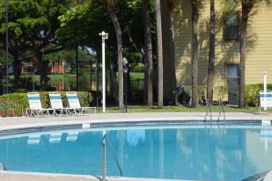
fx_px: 582
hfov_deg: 25.6
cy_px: 36
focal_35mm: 77
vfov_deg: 17.6
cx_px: 37
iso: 100
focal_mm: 22
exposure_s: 1/250
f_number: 8
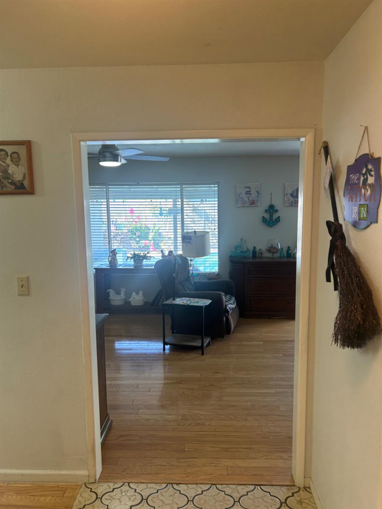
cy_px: 254
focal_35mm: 26
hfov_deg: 53.1
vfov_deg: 67.3
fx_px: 383
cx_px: 191
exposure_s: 1/60
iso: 100
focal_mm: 5.7
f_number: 1.5
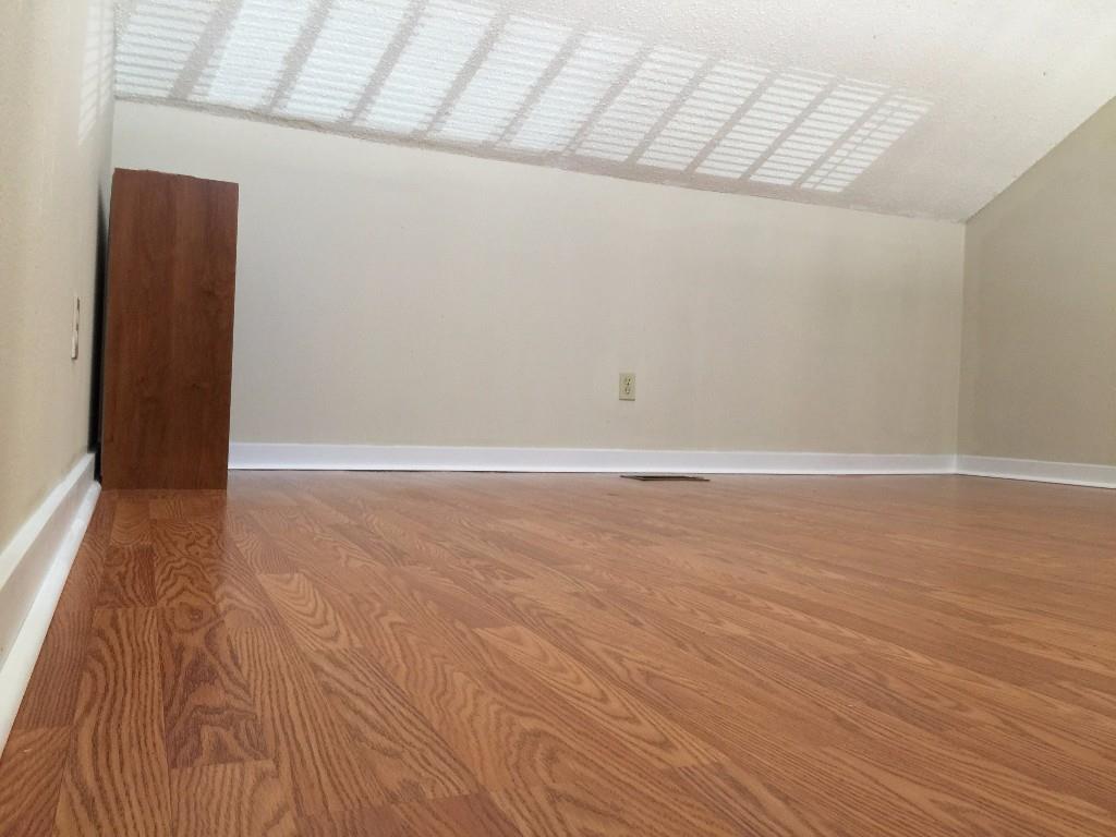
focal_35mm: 29
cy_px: 418
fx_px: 935
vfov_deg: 48.2
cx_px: 558
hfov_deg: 61.7
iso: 80
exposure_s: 1/15
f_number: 2.2
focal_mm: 4.15
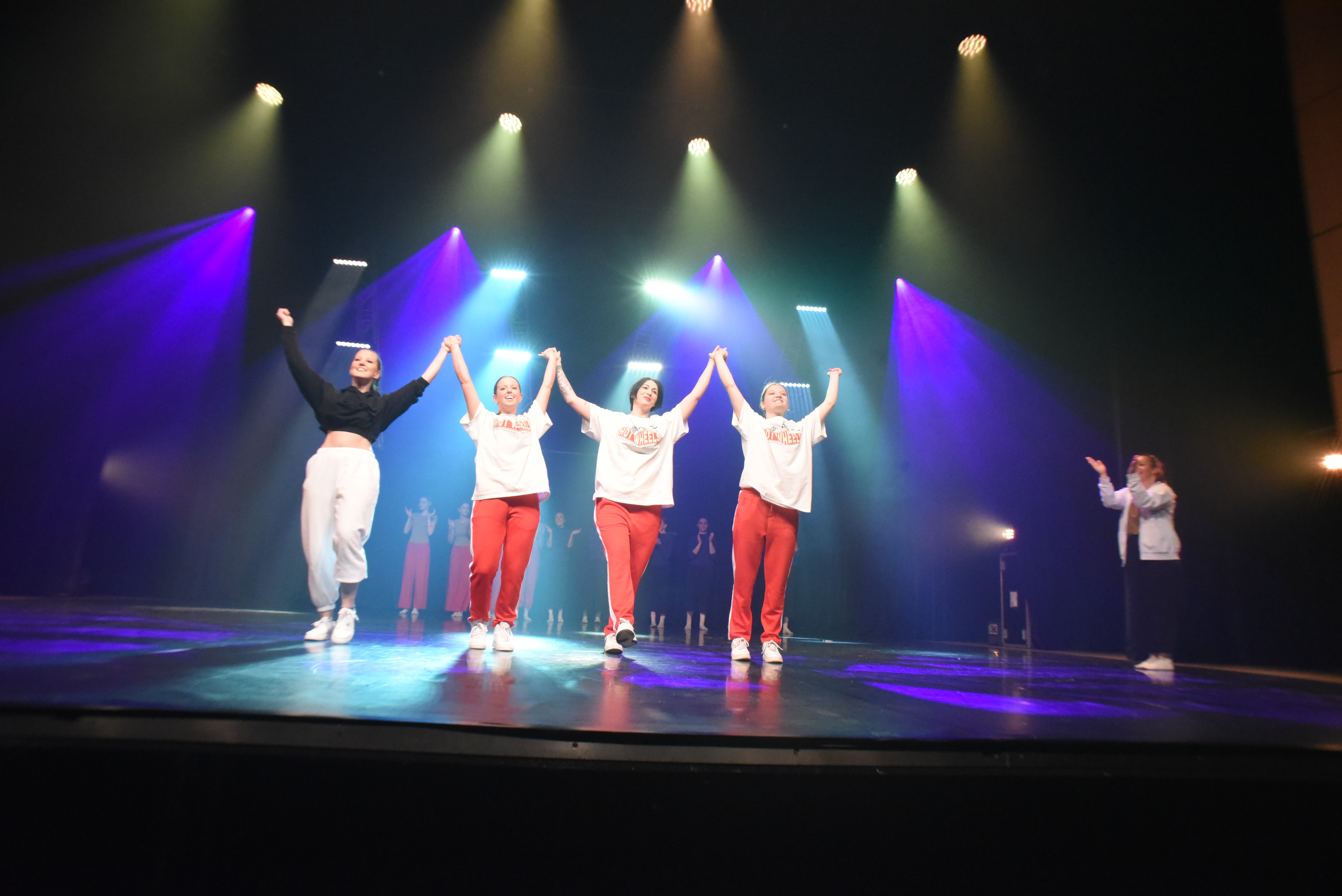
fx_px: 746
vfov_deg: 62.0
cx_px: 671
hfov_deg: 84.0
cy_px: 448
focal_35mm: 20
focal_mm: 20
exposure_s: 1/160
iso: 9000
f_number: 13
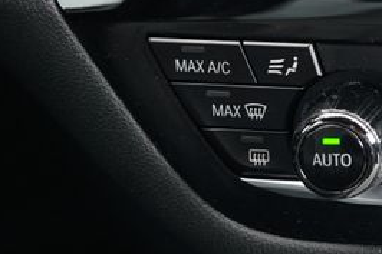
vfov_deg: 10.6
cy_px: -47
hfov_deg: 14.3
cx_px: 682
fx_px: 1347
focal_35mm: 127
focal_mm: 33
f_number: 4
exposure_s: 1/60
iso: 1000
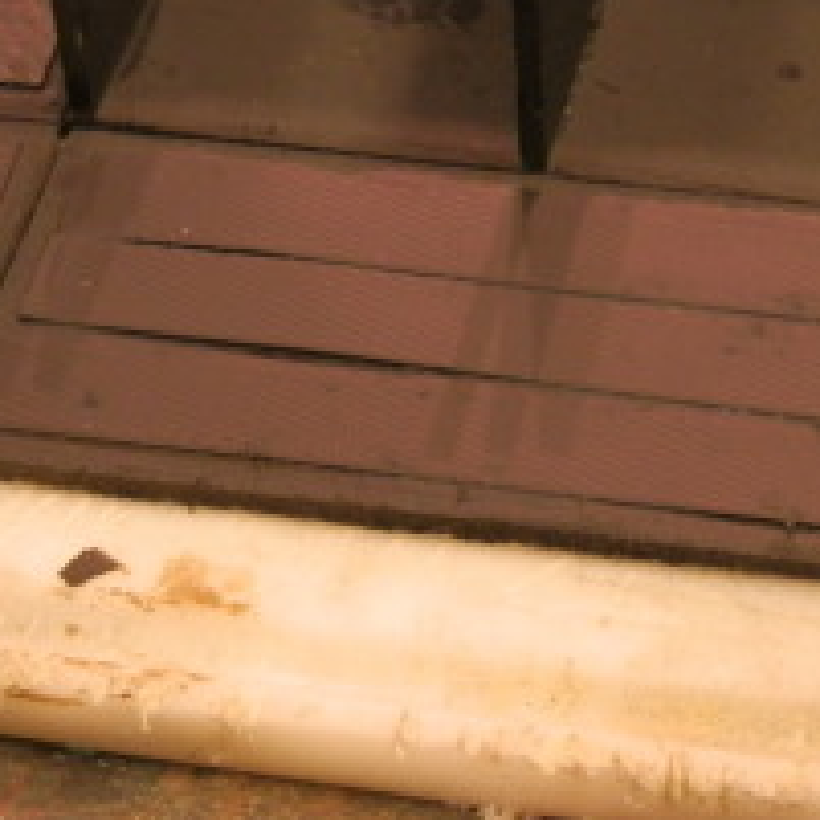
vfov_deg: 12.1
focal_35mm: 144
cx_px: 441
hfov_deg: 12.1
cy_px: 298
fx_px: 3859
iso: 200
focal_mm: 10.99
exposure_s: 1/8
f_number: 3.7
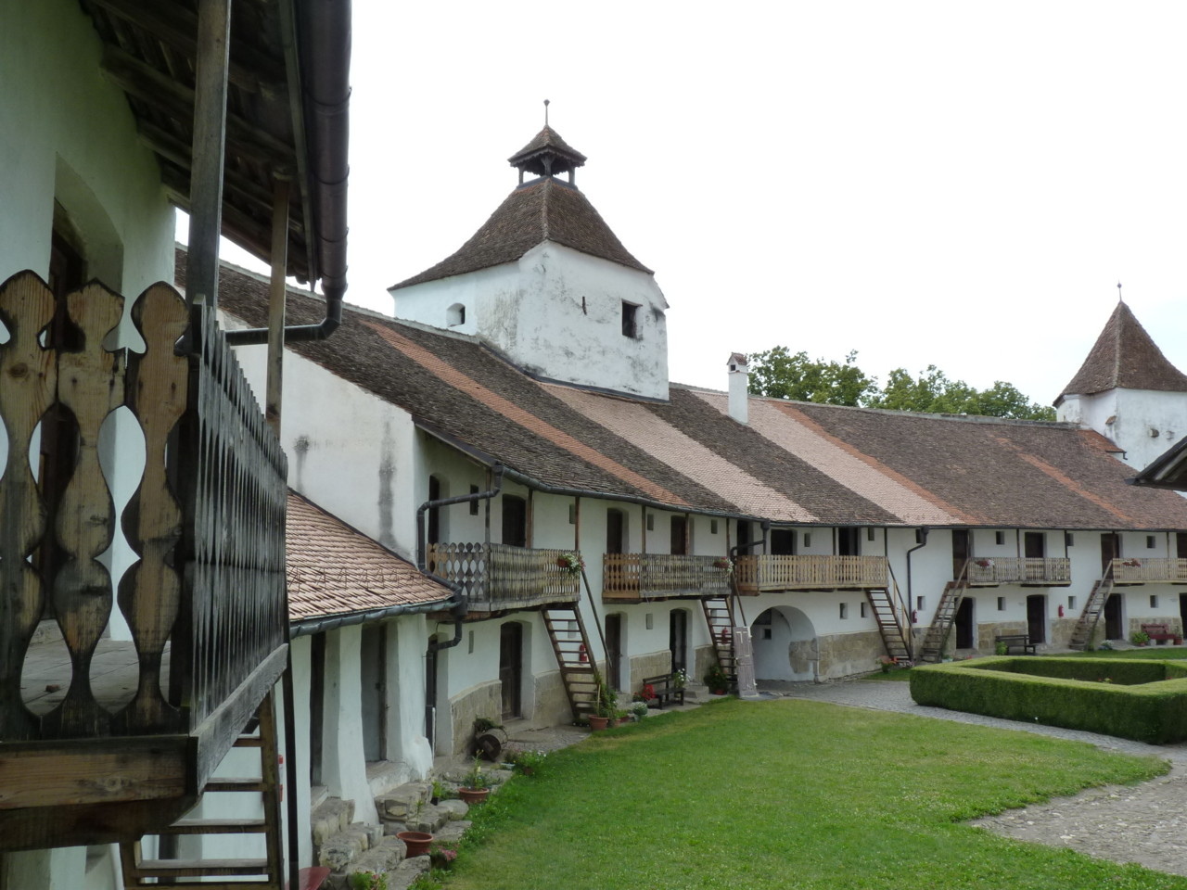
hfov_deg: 55.4
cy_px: 445
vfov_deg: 42.9
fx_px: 1132
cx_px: 594
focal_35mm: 33
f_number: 5.6
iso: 125
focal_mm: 5.9
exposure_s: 1/200
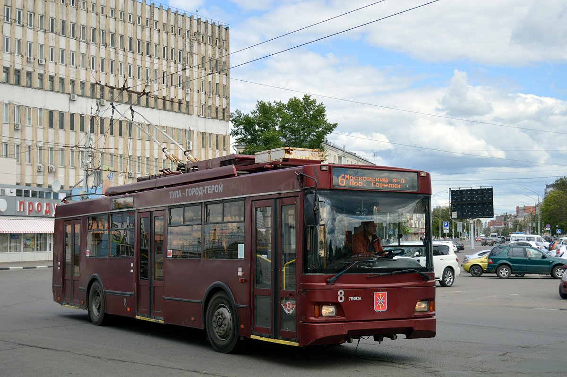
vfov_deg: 25.7
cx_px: 284
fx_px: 826
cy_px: 188
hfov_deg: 37.9
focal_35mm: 52
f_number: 4.5
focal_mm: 35
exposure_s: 1/640
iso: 100
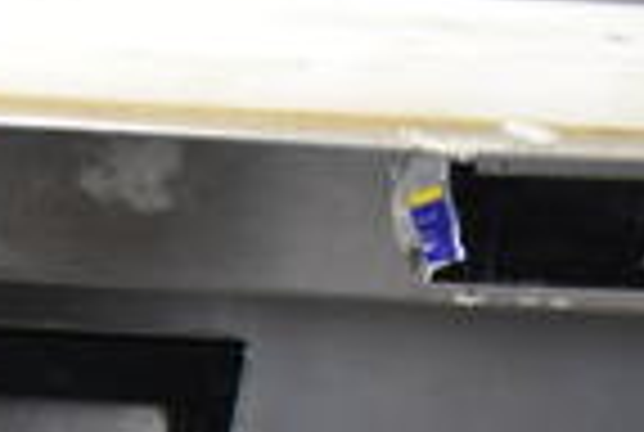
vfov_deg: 11.2
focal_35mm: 115
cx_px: -491
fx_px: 2061
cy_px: 774
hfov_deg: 15.4
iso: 1250
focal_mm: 18
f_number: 3.5
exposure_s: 1/30
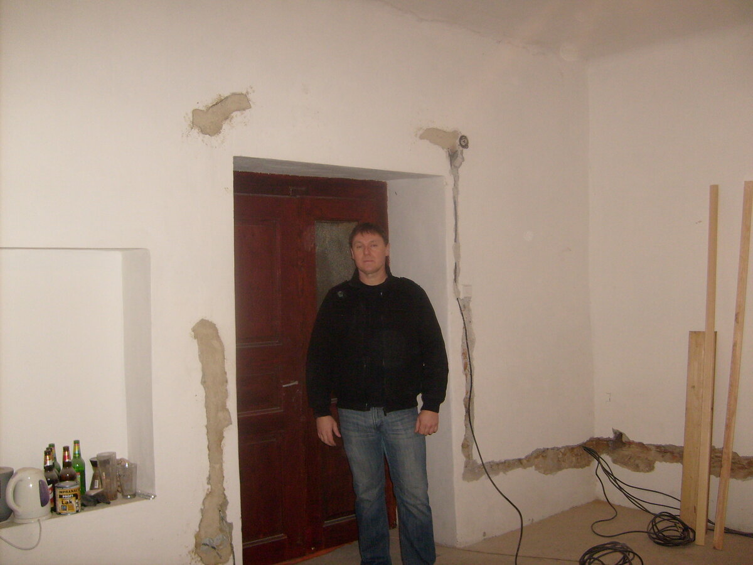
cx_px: 376
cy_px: 282
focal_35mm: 35
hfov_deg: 52.6
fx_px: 761
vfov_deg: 40.7
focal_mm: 5.8
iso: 120
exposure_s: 1/45
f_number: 2.8
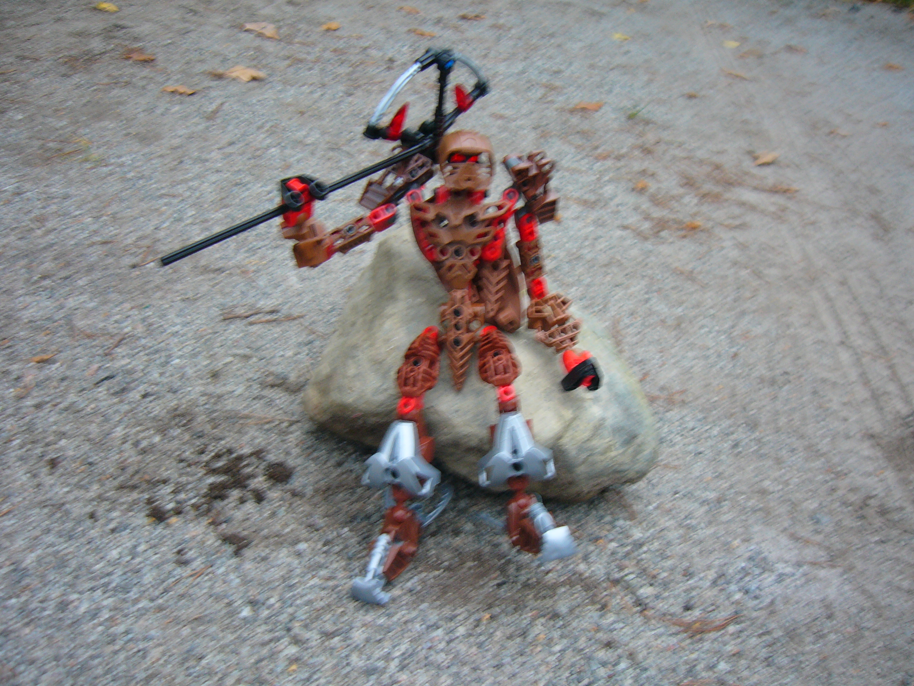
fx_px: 924
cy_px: 343
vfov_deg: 40.7
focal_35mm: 35
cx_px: 457
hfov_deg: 52.6
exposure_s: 1/15
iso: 100
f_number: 2.8
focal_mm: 5.8
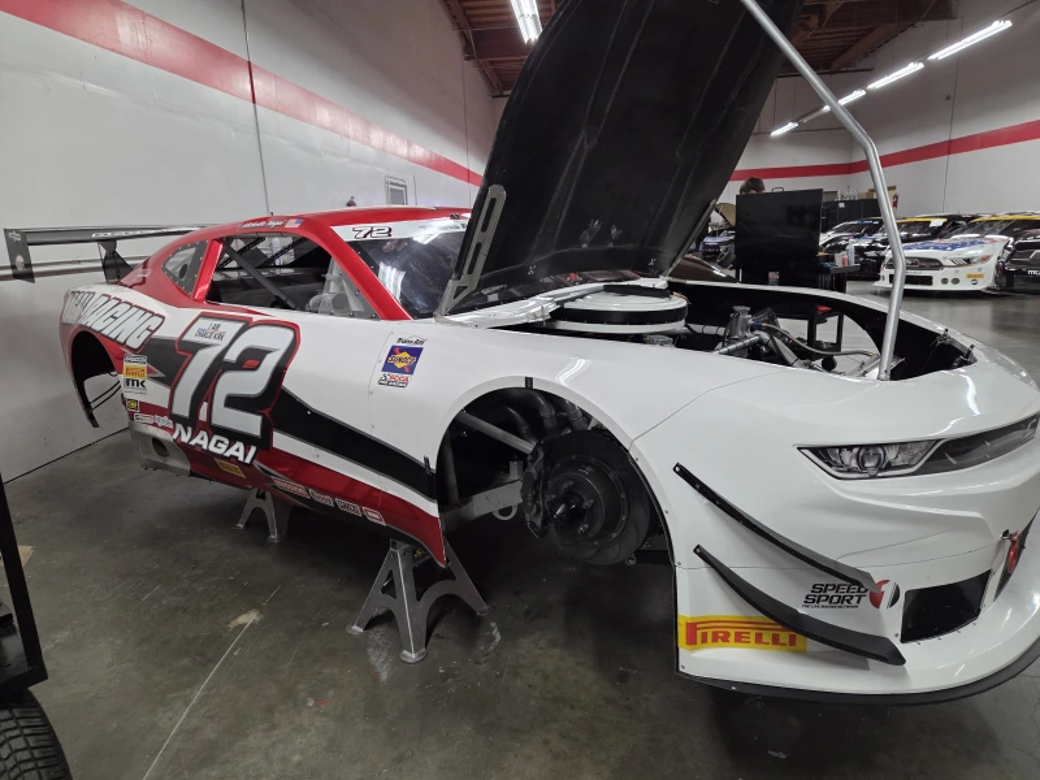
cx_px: 520
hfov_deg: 73.9
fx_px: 691
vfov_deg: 58.9
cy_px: 390
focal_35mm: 23
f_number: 1.8
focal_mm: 5.4
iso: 500
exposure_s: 1/120
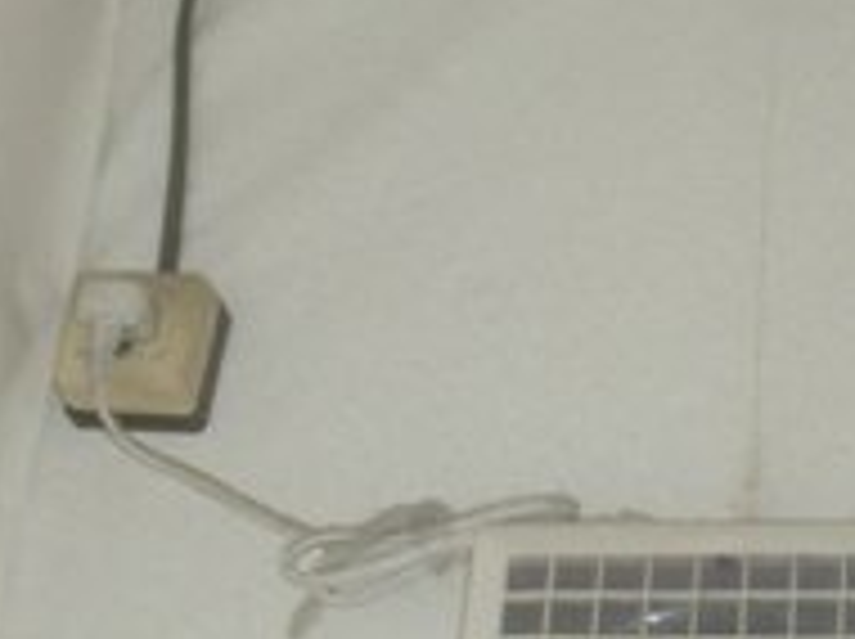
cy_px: 324
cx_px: 1120
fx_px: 2911
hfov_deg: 15.8
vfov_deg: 12.5
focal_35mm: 118
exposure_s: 1/60
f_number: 3.1
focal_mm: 6.3
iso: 400
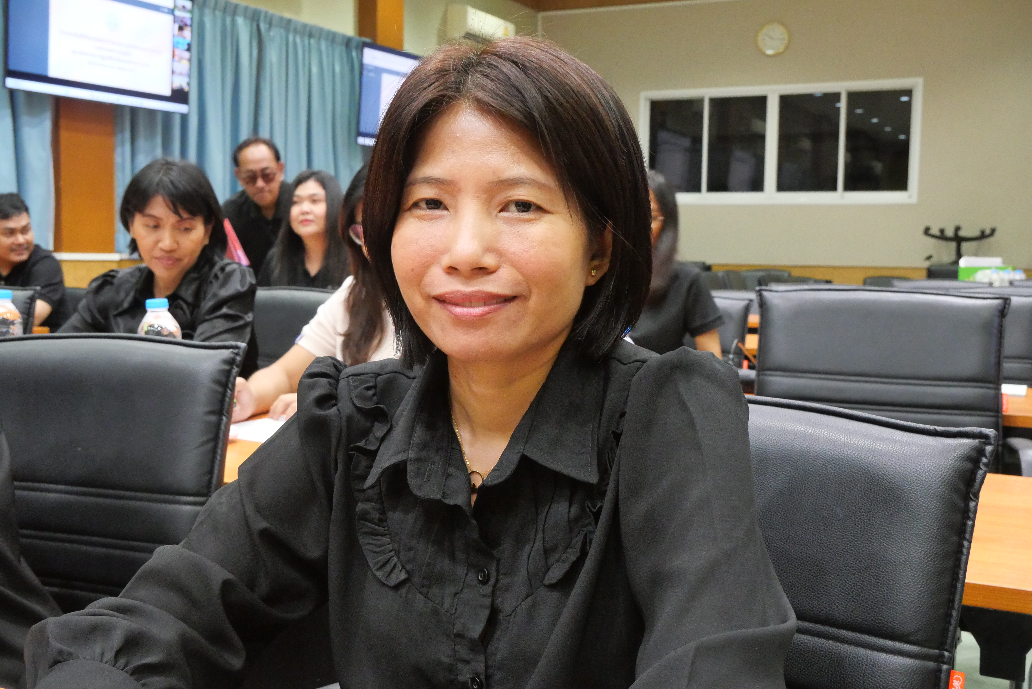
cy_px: 344
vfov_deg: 32.7
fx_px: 1176
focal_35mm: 41
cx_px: 516
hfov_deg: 47.4
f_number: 6.3
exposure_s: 1/25
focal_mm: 20
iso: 3200
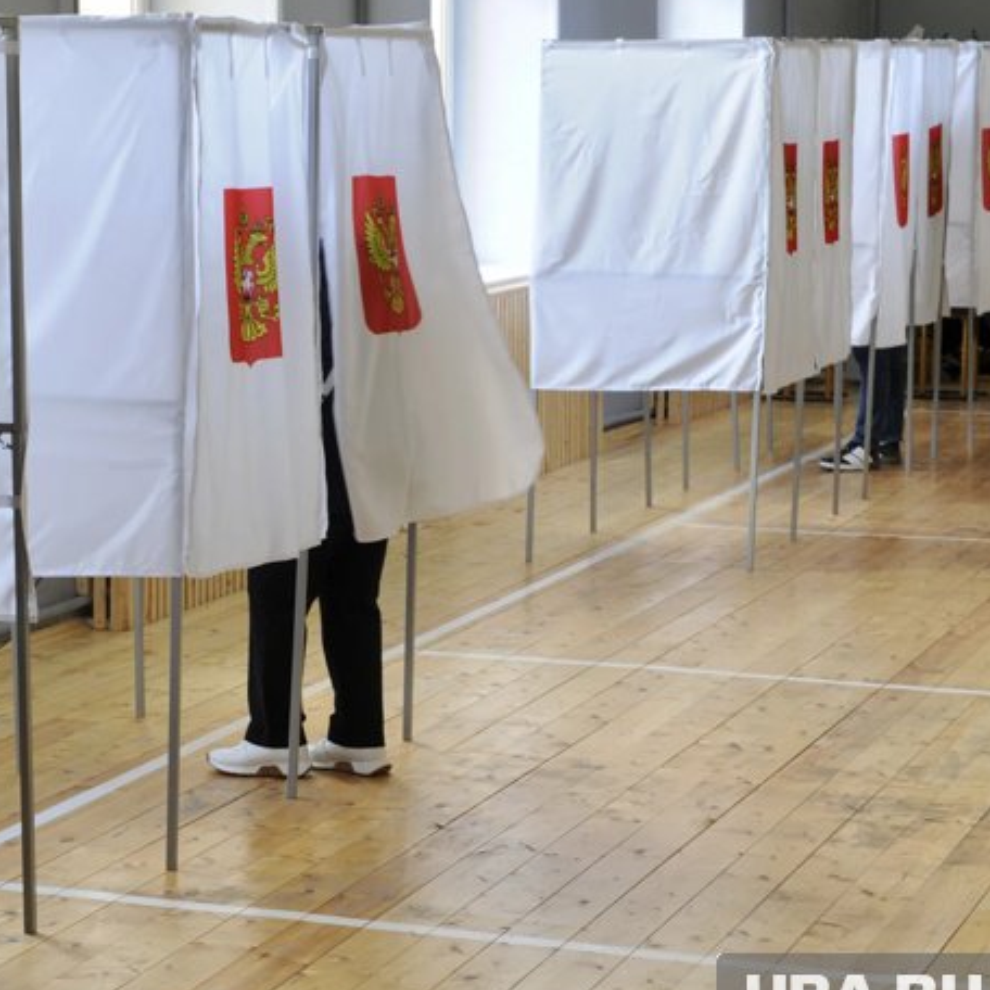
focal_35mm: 99
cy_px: 486
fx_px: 3203
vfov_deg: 17.6
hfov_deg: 17.4
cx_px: 187
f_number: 5.6
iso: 1100
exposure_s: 1/100
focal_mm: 70
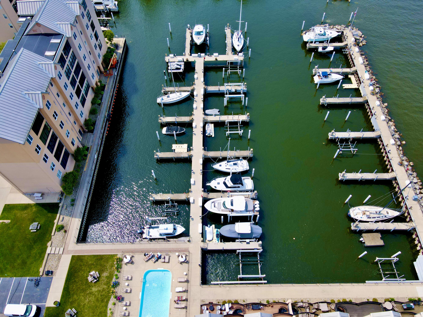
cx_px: 212
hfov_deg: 71.6
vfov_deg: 56.8
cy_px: 158
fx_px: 293
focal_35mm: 24
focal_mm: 4.5
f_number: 2.8
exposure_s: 1/400
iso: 100
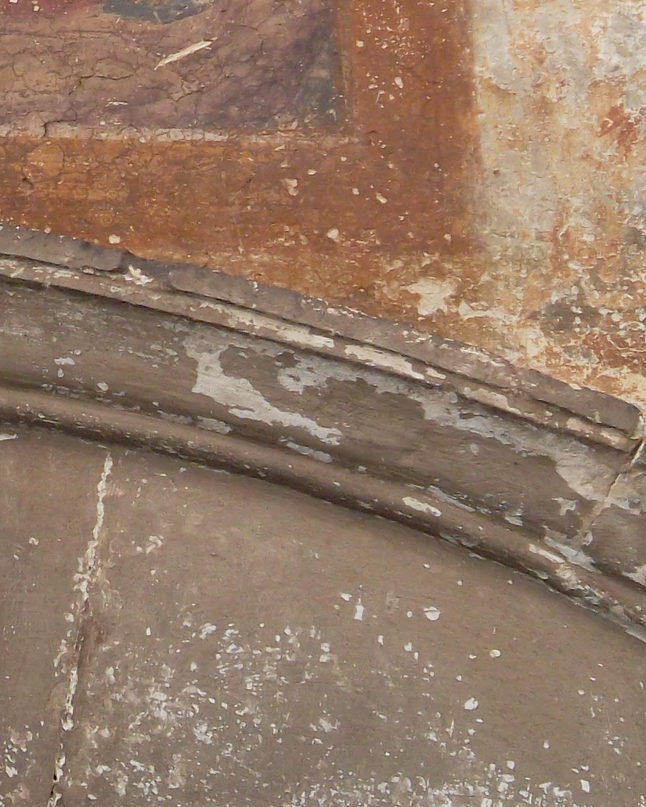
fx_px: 4494
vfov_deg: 10.2
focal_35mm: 188
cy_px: 119
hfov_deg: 8.1
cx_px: -142
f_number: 5.6
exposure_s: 1/60
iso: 211
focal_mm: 11.2
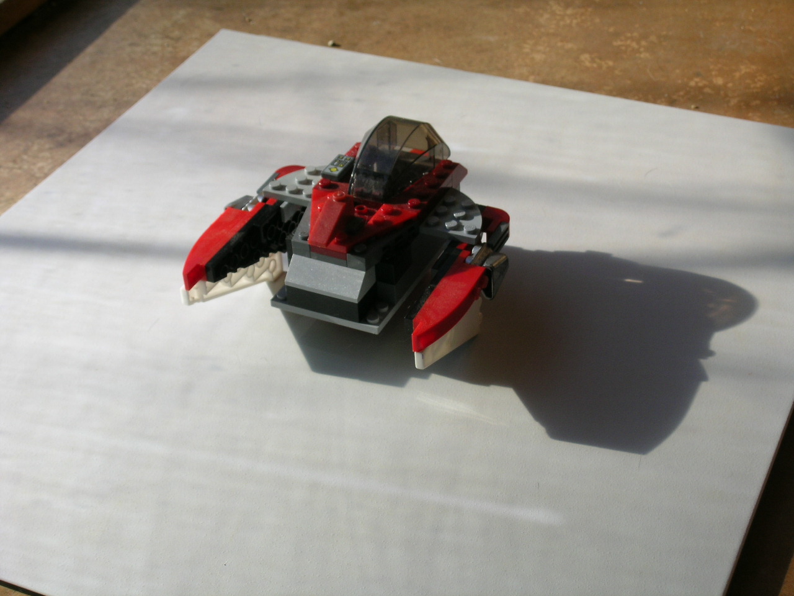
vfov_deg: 22.6
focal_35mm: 65
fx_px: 1491
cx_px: 397
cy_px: 298
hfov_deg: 29.8
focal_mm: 13.5
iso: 50
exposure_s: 1/131
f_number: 6
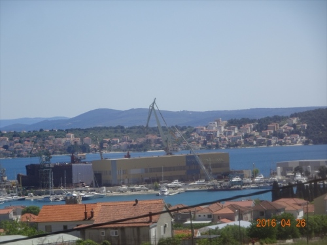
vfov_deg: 7.4
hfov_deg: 9.9
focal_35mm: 200
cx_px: 164
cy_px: 122
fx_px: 1889
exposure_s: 1/200
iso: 80
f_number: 6.3
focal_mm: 34.17
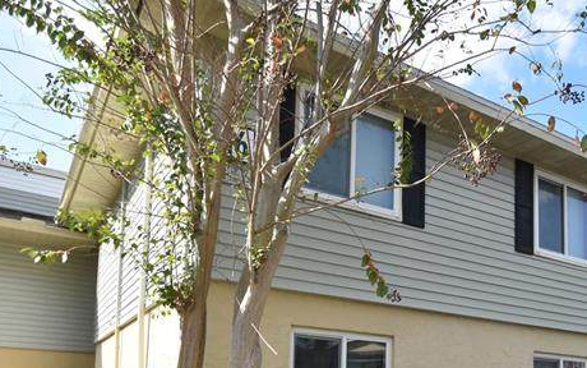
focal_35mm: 34
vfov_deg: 34.6
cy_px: 351
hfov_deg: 54.7
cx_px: 421
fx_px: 544
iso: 800
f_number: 3.5
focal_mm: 10
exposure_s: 1/4000
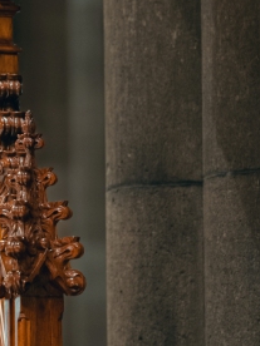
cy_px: 174
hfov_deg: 3.1
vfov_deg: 4.2
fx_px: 4737
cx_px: -238
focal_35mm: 473
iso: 800
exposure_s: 1/25
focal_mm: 110
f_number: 2
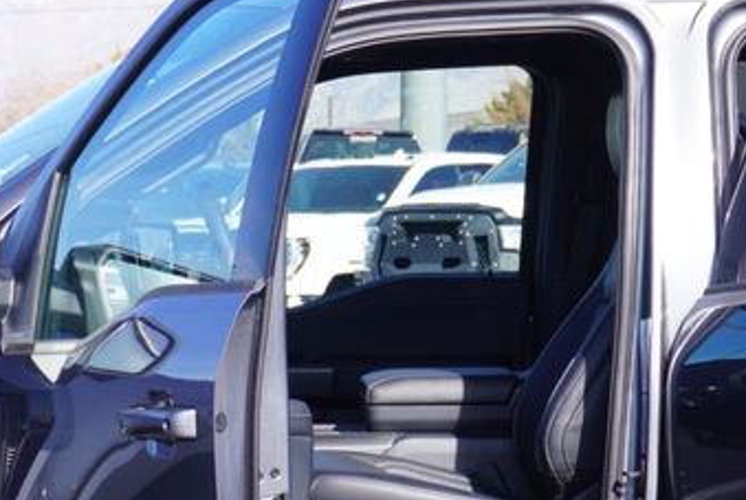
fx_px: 3849
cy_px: 548
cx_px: 233
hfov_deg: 11.1
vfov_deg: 7.4
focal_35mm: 186
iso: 100
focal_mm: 41
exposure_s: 1/100
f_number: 8
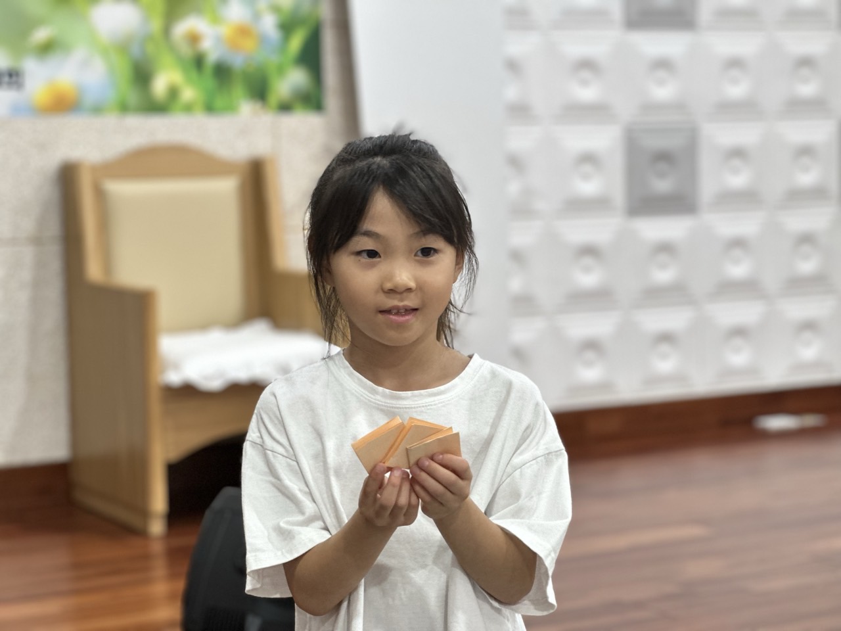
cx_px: 420
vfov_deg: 19.1
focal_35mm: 77
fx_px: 1871
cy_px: 316
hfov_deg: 25.3
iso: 160
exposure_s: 1/40
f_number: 2.8
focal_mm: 9
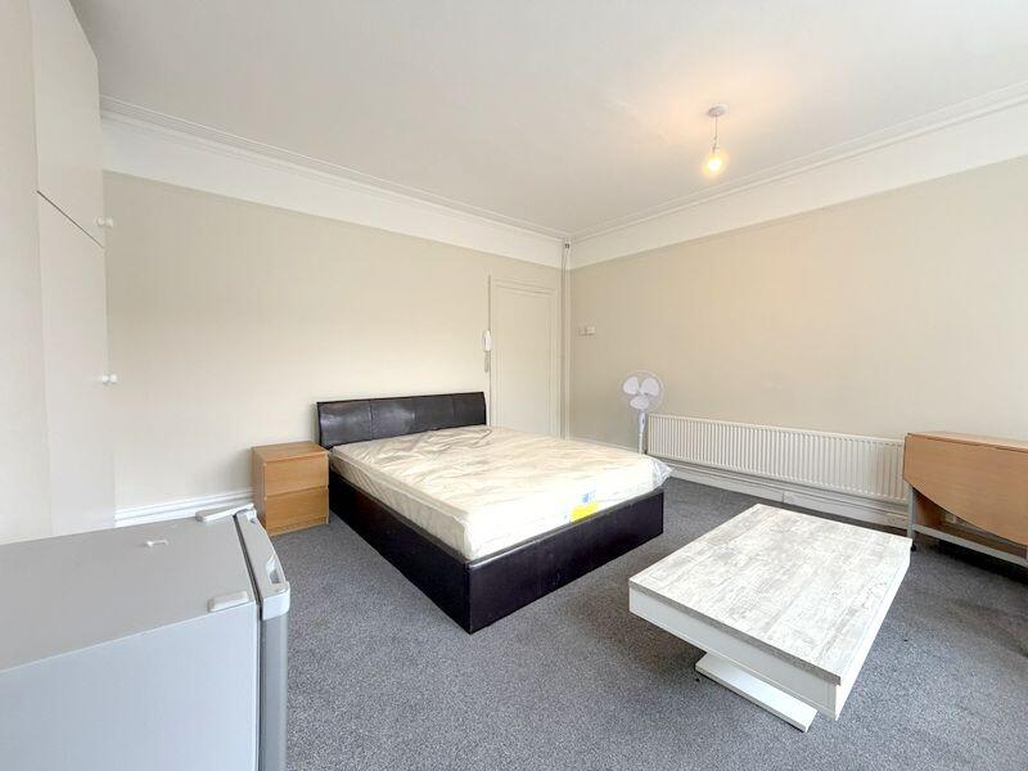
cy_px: 386
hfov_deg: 102.1
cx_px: 514
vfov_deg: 85.7
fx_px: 416
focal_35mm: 14
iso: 250
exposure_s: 1/121
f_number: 2.2
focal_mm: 2.22
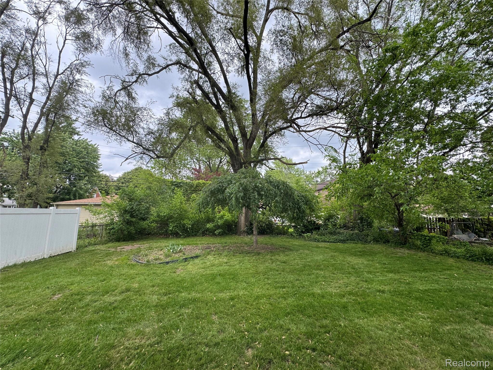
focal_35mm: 14
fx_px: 199
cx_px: 246
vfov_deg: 85.7
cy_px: 185
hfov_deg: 102.1
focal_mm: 2.22
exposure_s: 1/232
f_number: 2.2
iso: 40
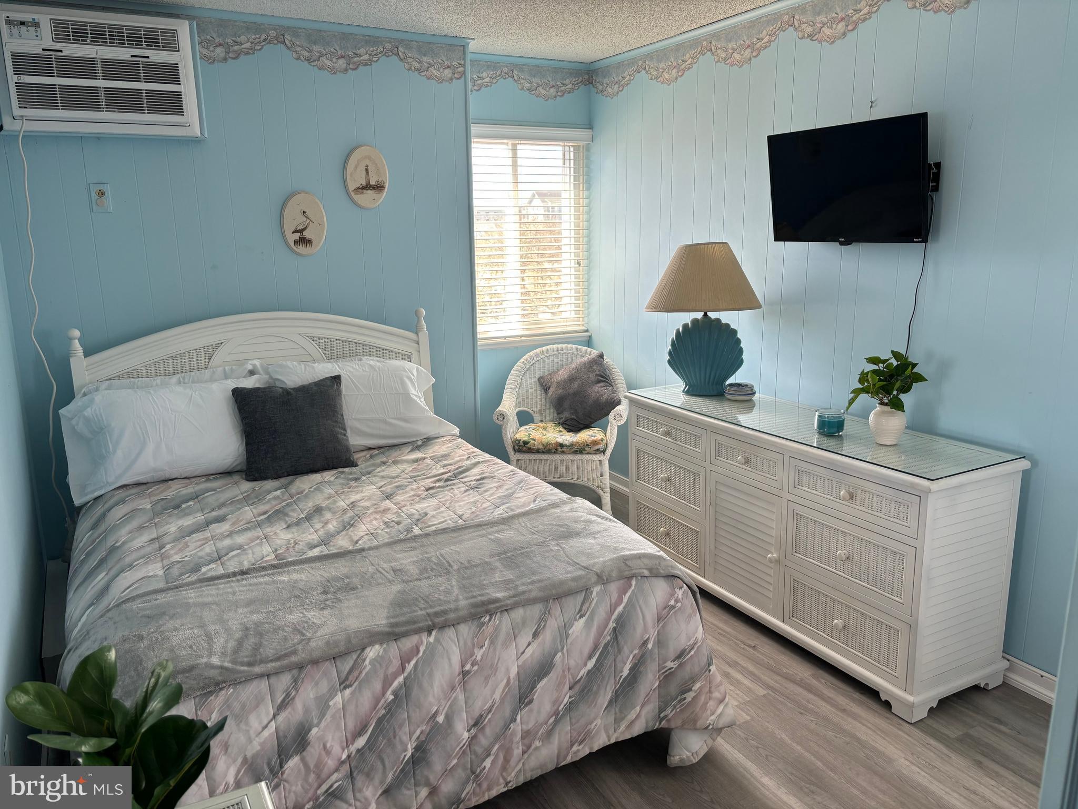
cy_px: 404
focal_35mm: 26
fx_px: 810
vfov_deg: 53.1
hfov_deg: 67.3
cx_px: 539
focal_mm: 5.96
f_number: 1.6
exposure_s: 1/121
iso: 64
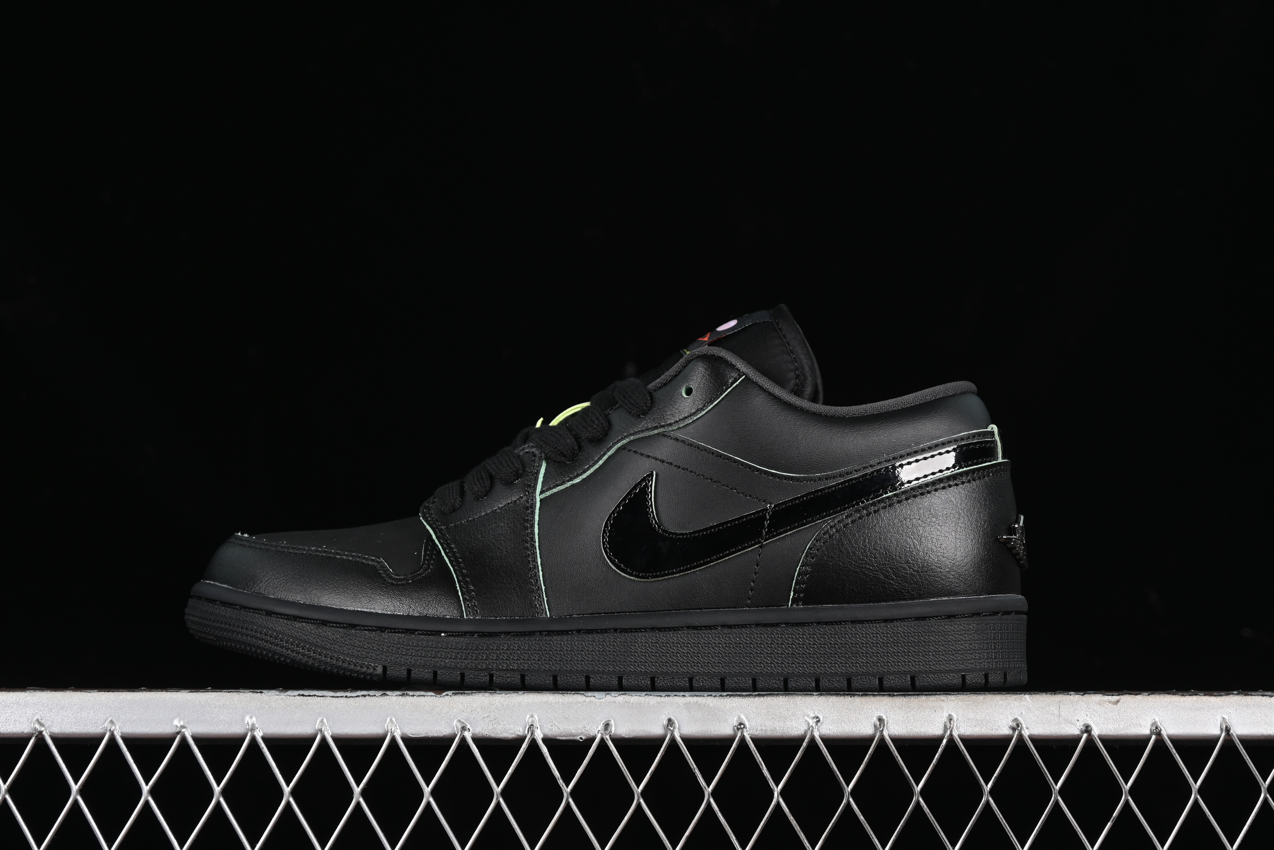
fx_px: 2654
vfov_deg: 18.2
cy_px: 425
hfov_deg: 27.0
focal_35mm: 75
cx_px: 637
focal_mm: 50
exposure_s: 1/50
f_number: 6.3
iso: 160
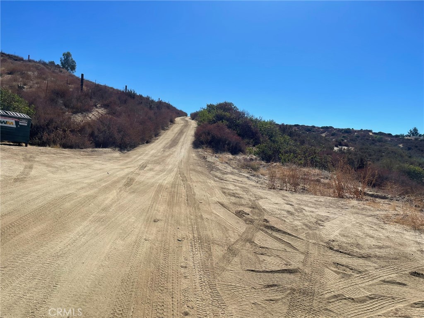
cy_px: 159
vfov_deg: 54.9
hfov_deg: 69.4
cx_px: 212
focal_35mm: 25
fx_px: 306
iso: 32
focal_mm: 5.1
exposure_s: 1/5917
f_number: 1.6
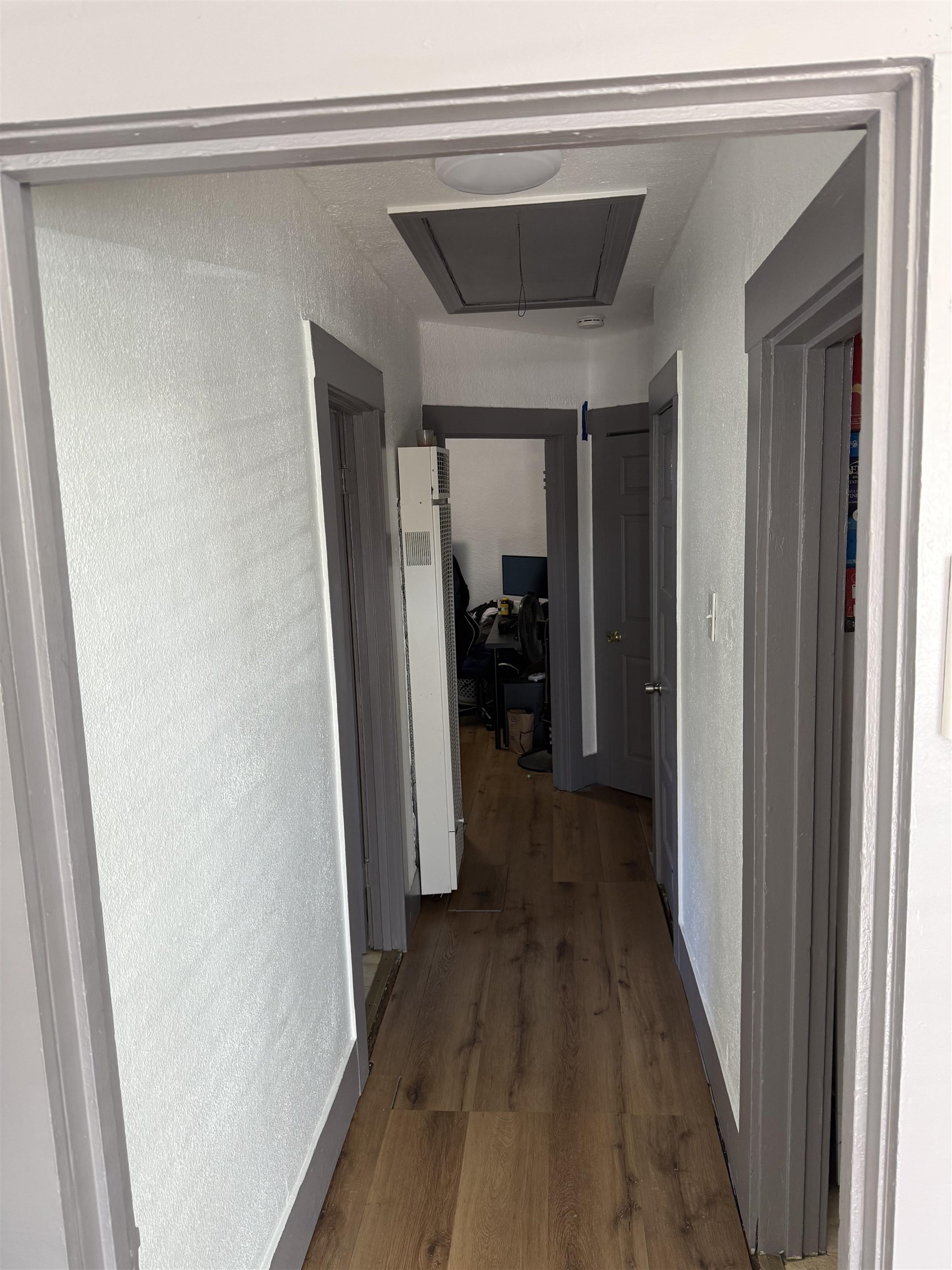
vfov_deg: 71.6
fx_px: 880
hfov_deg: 56.8
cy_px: 635
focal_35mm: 24
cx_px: 476
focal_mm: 6.76
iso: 160
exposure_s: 1/120
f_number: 1.78
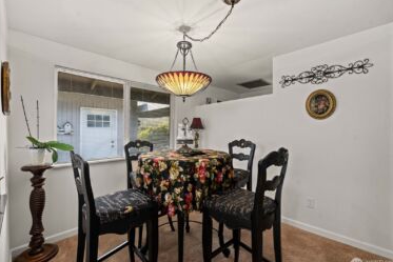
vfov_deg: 77.4
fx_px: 164
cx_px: 200
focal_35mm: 15
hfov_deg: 100.4
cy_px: 133
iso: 1250
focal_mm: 14
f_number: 6.3
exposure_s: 1/20
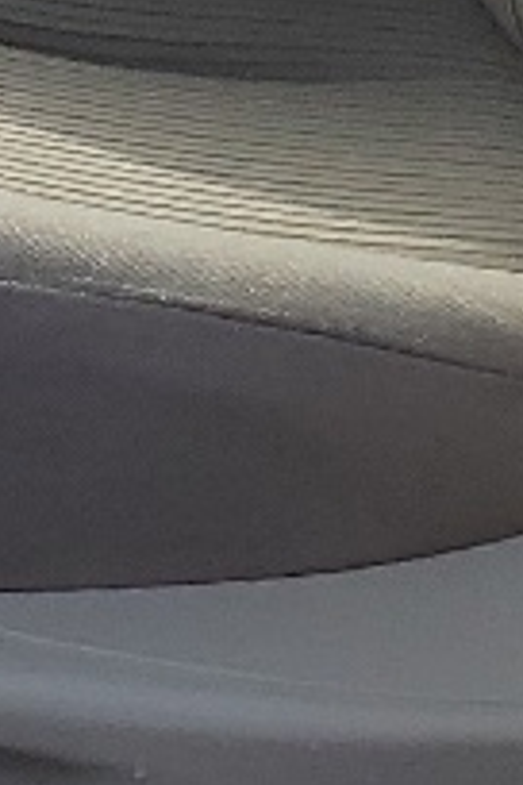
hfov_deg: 5.9
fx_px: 4619
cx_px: -1258
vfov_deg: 8.9
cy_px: -1012
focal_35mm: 212
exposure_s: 1/1250
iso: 50
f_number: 1.5
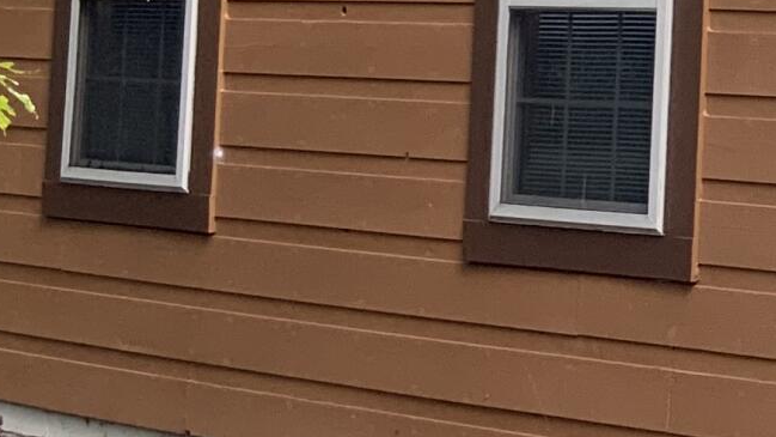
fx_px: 3004
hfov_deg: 13.3
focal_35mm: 146
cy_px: -74
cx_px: 1376
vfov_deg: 8.2
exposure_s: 1/122
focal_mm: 3
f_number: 1.8
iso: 32
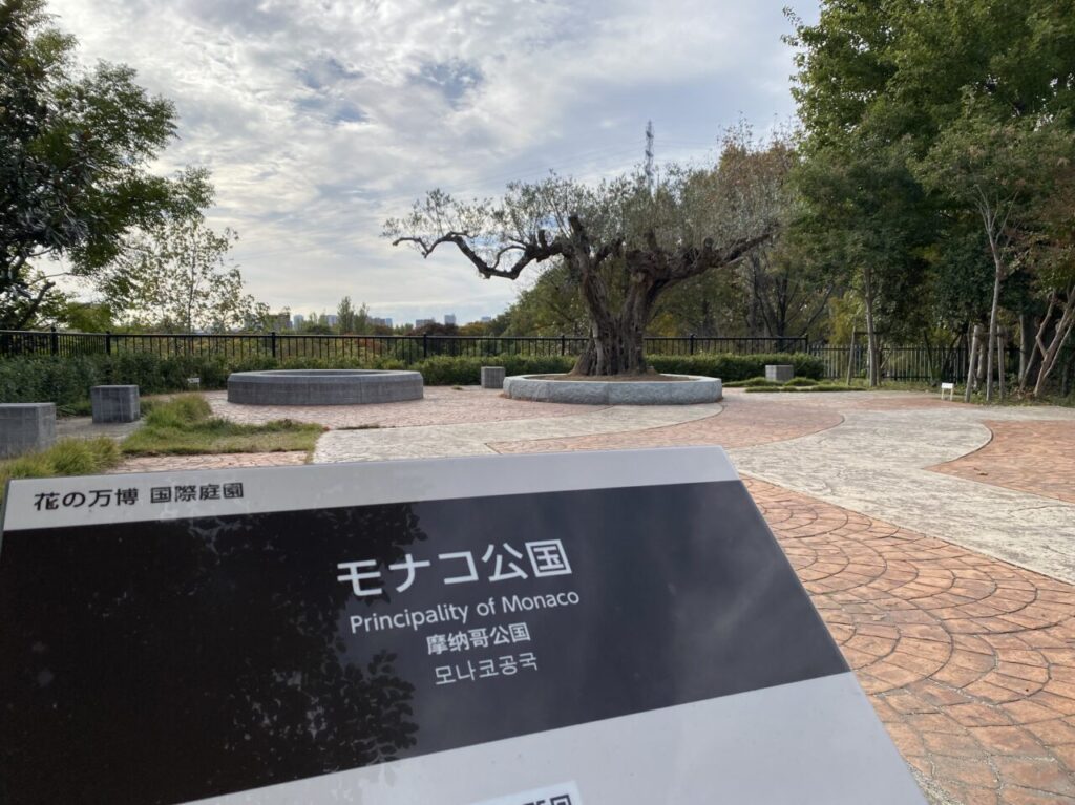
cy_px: 402
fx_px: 807
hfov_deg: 67.3
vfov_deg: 53.0
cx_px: 538
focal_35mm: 26
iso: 32
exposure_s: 1/2890
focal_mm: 4.25
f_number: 1.8
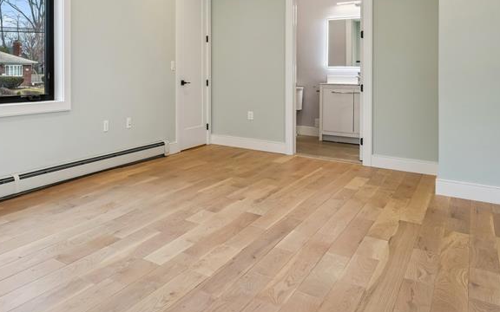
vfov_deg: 41.9
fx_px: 395
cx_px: 87
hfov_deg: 58.7
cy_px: 79
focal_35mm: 29
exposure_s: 1/40
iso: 400
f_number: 8
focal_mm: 16
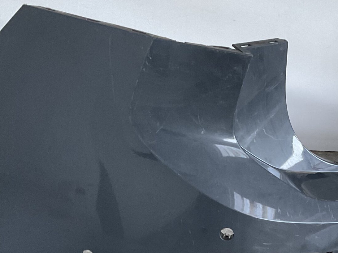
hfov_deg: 27.4
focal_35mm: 68
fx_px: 664
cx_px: 311
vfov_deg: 21.2
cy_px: 219
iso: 80
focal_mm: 3
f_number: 1.8
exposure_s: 1/60
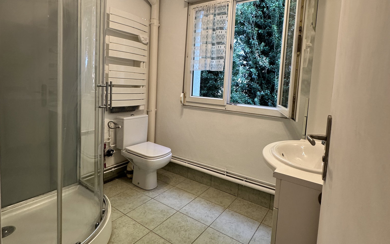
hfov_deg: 85.1
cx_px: 195
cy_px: 100
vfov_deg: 59.2
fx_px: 213
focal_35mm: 20
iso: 160
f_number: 2.2
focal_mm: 2.22
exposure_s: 1/100
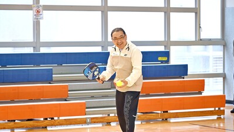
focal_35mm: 127
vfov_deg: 9.6
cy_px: 71
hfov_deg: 16.9
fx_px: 788
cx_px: 117
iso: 640
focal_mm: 120
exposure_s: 1/125
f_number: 4
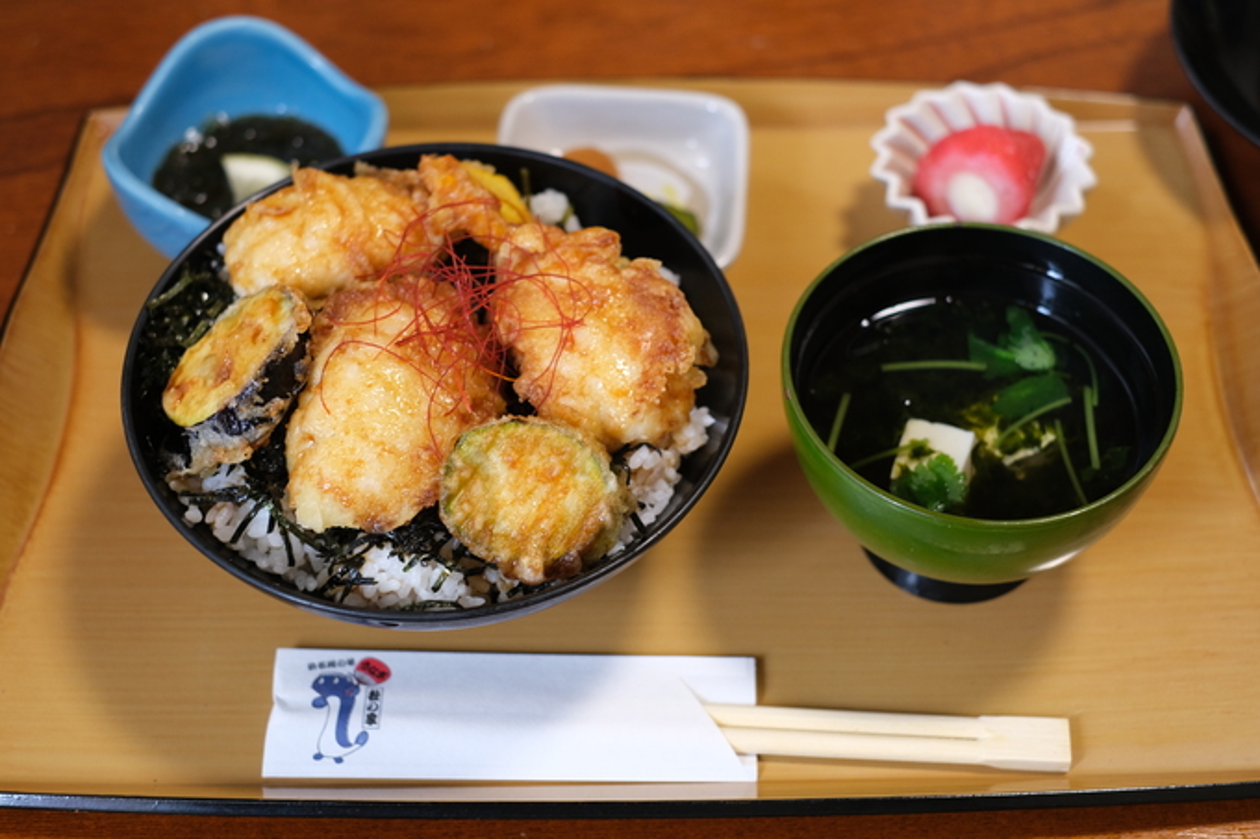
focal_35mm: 53
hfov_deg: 37.5
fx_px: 1854
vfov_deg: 25.5
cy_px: 420
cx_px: 630
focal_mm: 35
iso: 800
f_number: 2.8
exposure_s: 1/60
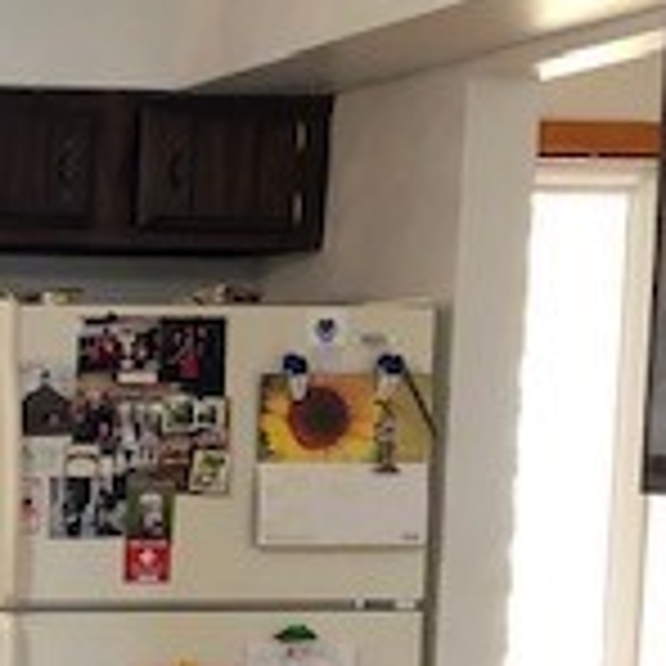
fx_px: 2329
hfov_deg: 13.5
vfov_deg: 16.1
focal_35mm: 107
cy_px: 603
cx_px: -738
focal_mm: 3.99
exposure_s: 1/15
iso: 64
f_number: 1.8
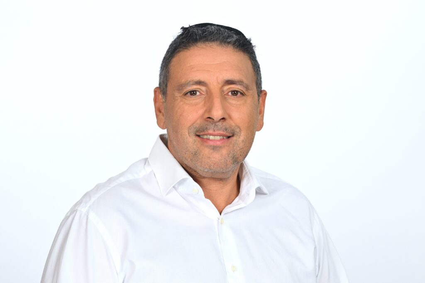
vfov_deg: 10.8
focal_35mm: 127
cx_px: 212
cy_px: 142
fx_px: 1499
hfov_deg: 16.1
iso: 320
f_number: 5.6
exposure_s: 1/160
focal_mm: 85
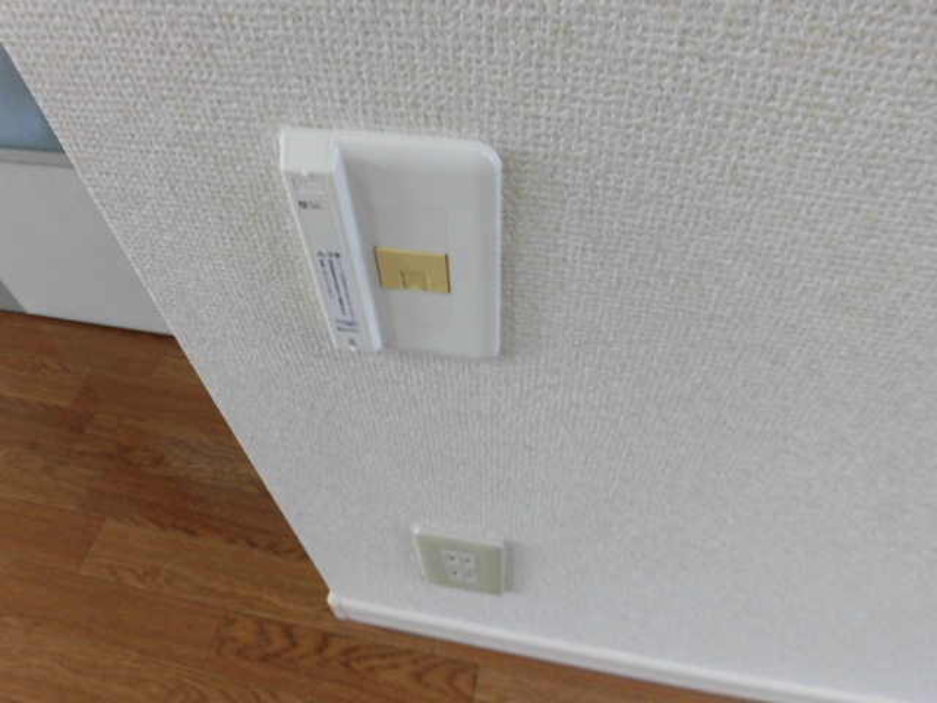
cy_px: 352
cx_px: 468
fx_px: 650
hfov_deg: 71.6
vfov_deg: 56.8
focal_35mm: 24
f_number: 3.1
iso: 160
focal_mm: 4.3
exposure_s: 1/60
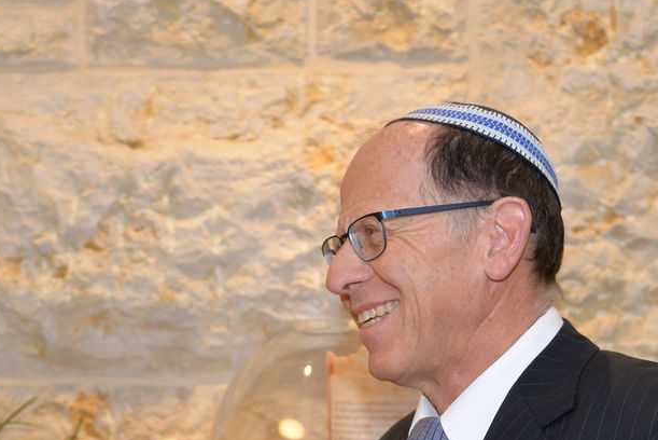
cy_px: 441
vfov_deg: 10.8
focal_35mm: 126
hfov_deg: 16.1
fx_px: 2304
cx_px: 137
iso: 800
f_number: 4.5
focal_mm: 55
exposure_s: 1/160
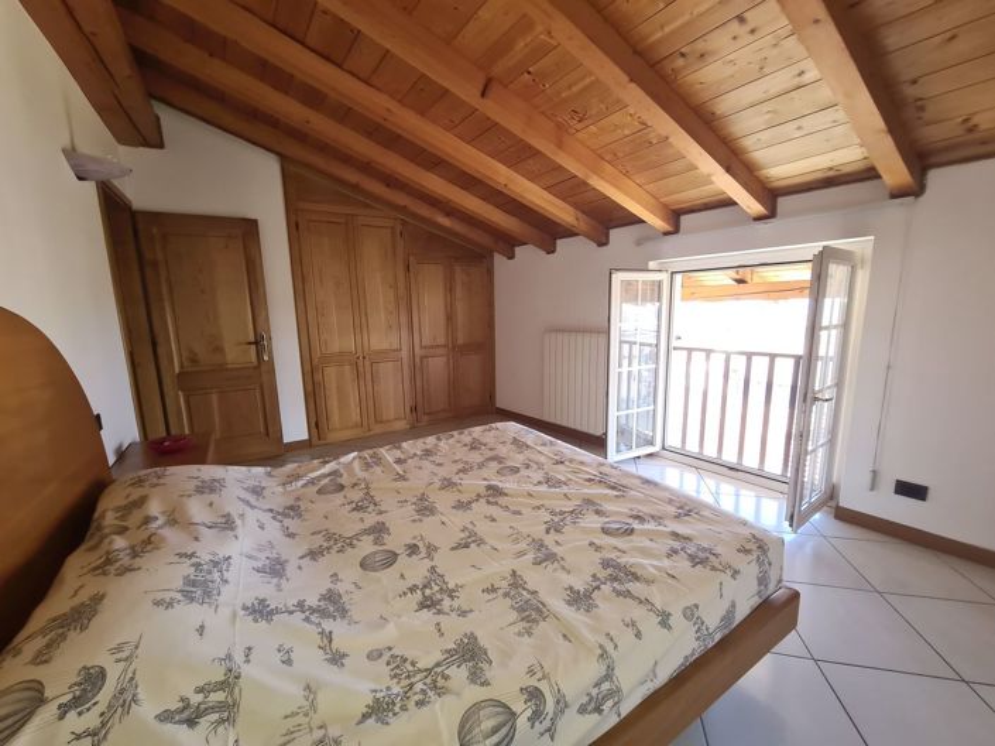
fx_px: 373
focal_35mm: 13
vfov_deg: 89.9
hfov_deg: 106.2
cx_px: 498
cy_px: 373
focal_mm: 2.2
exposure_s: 1/50
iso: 200
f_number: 2.2
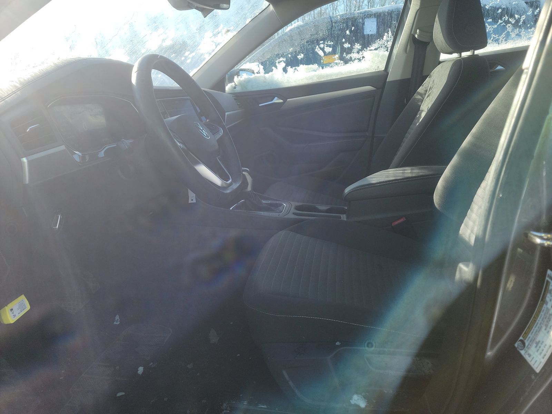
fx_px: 383
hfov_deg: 71.6
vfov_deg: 56.8
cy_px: 207
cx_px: 276
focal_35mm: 24
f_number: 1.8
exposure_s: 1/286
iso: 50
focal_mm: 6.7
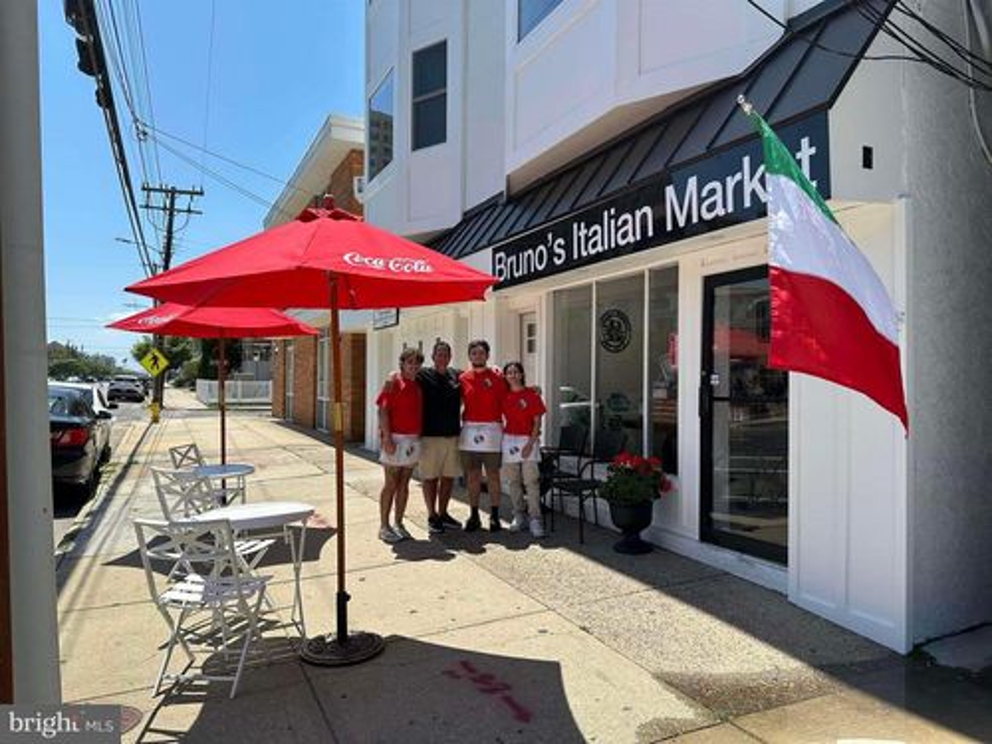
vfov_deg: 56.8
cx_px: 496
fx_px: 688
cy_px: 372
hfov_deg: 71.6
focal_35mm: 24
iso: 80
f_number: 1.78
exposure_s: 1/4348
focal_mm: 6.86
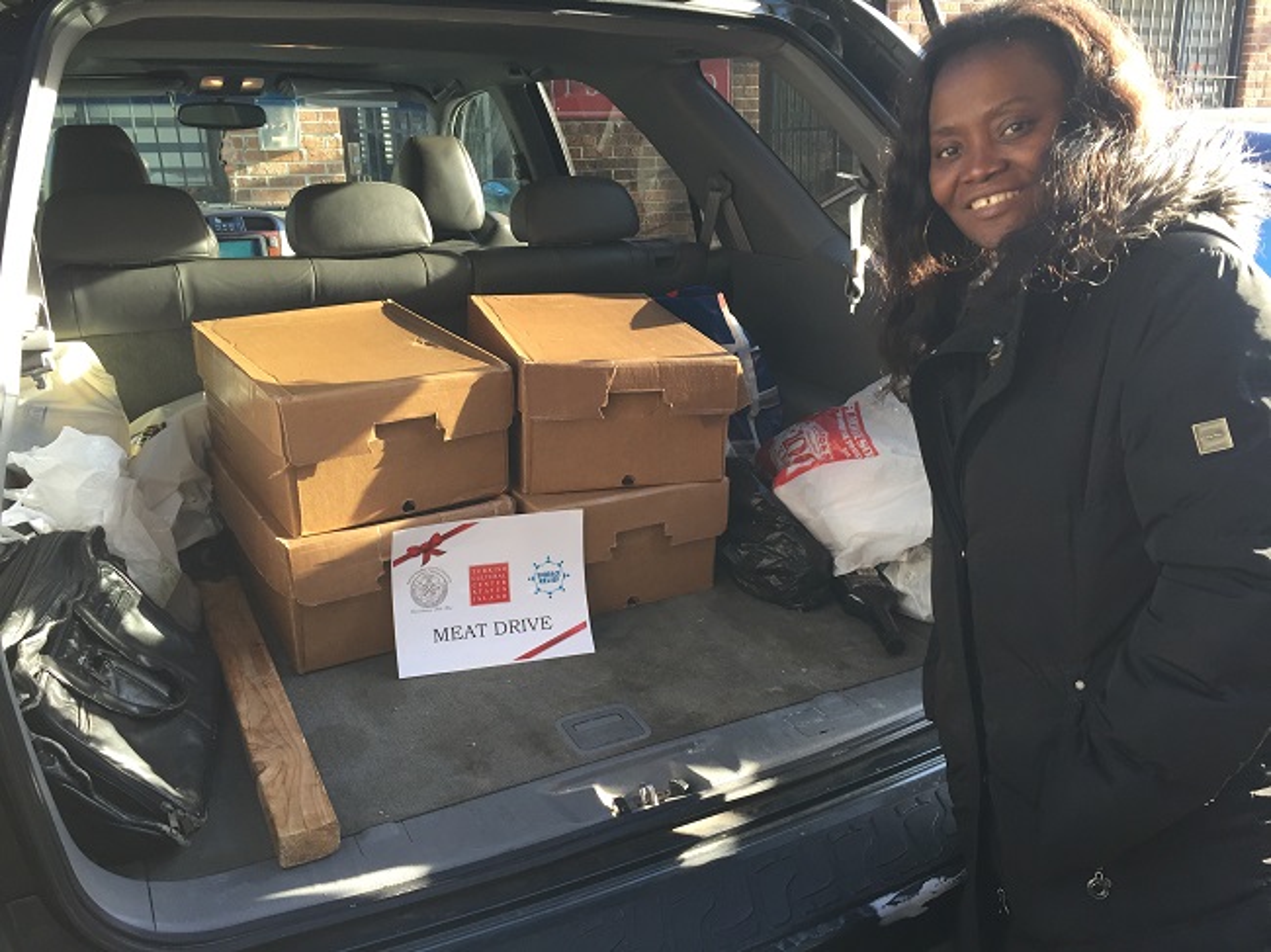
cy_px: 476
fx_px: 1064
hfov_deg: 61.7
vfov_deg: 48.2
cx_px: 636
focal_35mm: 29
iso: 50
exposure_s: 1/120
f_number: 2.2
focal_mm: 4.15
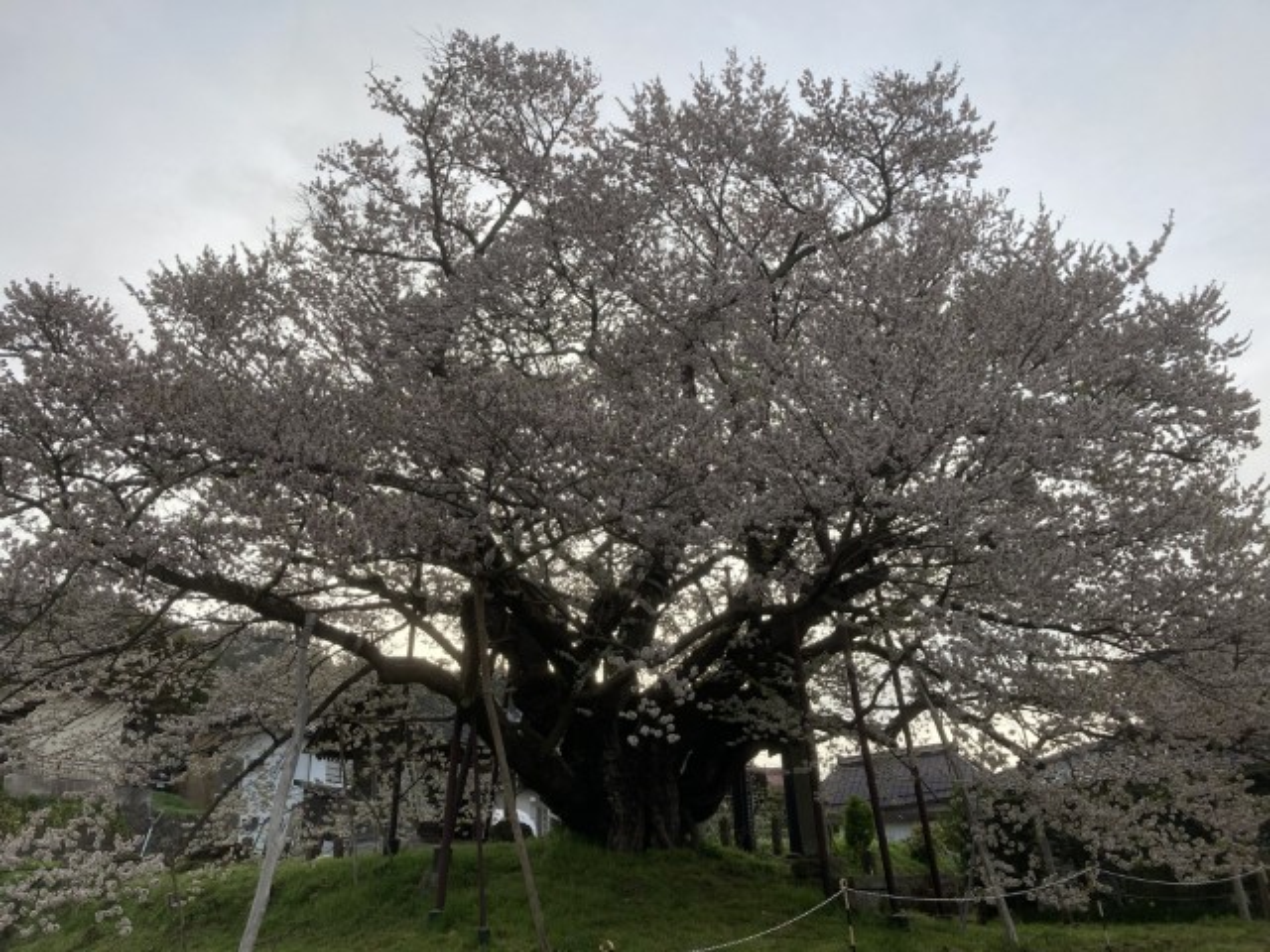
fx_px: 1027
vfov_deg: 49.7
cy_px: 476
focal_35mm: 28
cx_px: 635
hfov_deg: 63.4
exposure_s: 1/615
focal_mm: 3.99
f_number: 1.8
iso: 20
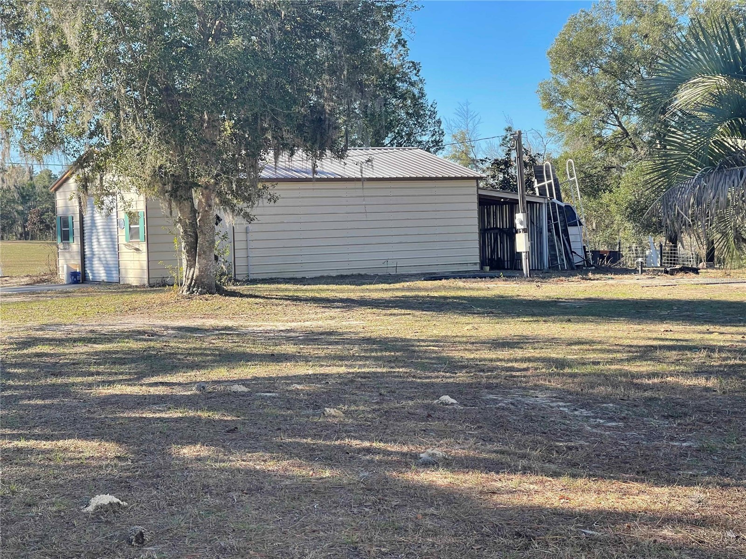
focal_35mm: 64
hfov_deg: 30.3
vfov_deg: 22.9
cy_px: 280
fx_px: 1379
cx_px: 373
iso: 20
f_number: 2.2
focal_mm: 7.5
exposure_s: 1/354
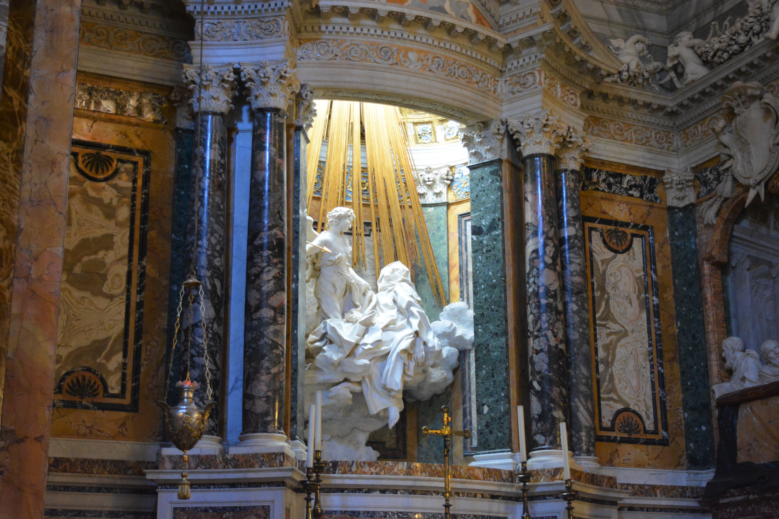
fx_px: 1233
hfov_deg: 35.1
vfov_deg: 23.8
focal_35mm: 57
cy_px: 260
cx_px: 390
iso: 2800
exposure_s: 1/30
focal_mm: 38
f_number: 4.8
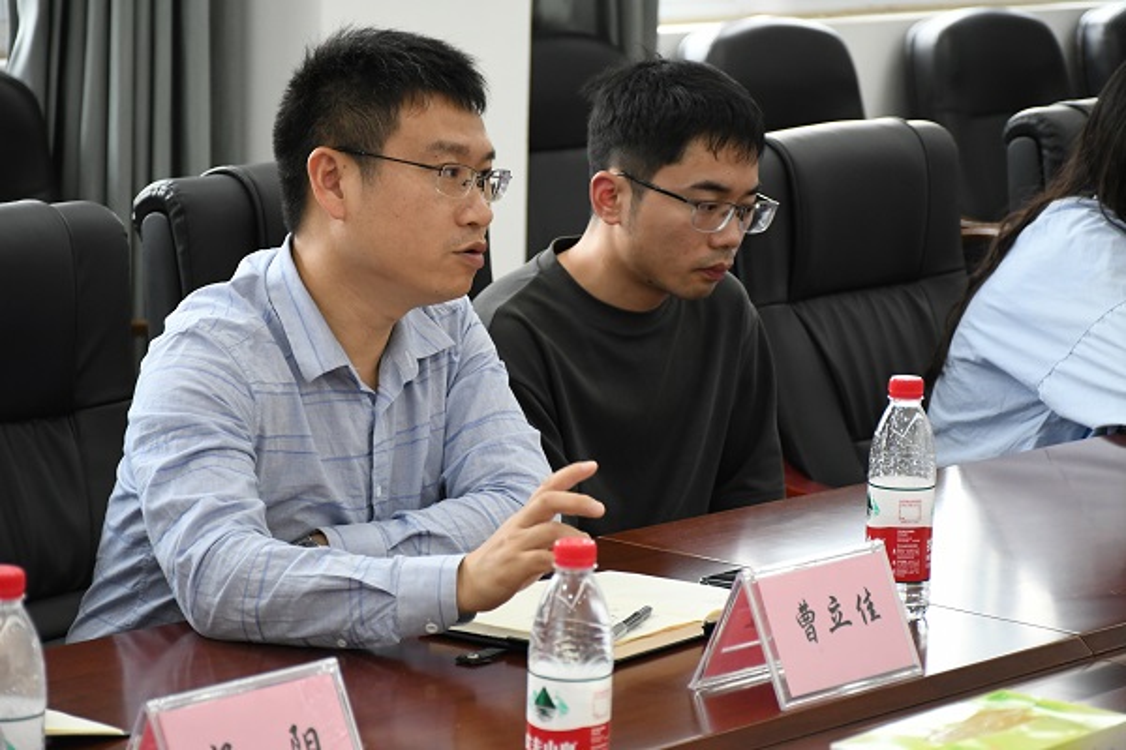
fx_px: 3753
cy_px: 375
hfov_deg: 17.1
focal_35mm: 120
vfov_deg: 11.4
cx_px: 563
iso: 2000
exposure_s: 1/125
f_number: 5.3
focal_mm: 80
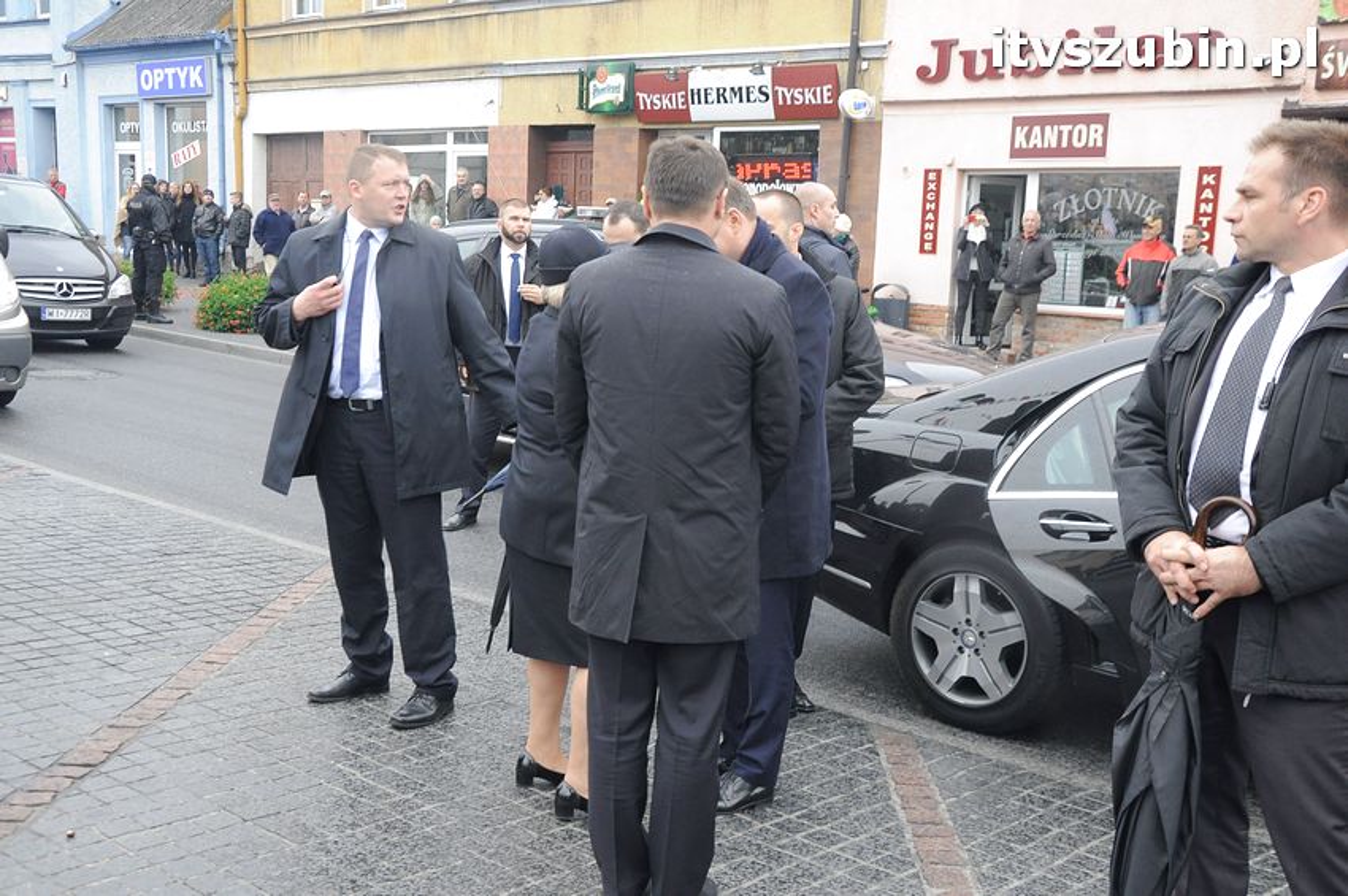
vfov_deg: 34.1
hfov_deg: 49.6
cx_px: 674
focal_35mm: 39
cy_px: 448
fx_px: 1459
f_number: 5.6
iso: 800
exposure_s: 1/125
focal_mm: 26
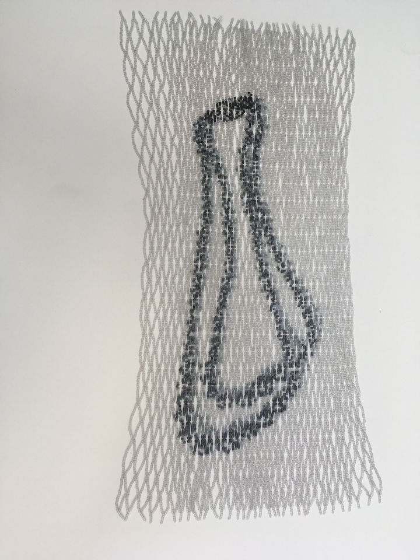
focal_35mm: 29
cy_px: 280
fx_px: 469
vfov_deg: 61.7
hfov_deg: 48.2
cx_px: 210
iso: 25
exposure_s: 1/394
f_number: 2.2
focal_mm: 4.15
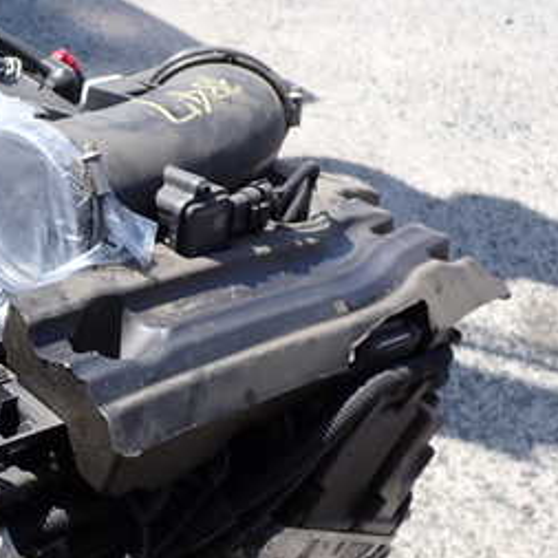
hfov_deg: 25.1
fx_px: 1149
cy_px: 353
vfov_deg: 27.2
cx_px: -77
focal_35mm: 63
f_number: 3.2
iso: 100
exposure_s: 1/500
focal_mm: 5.4
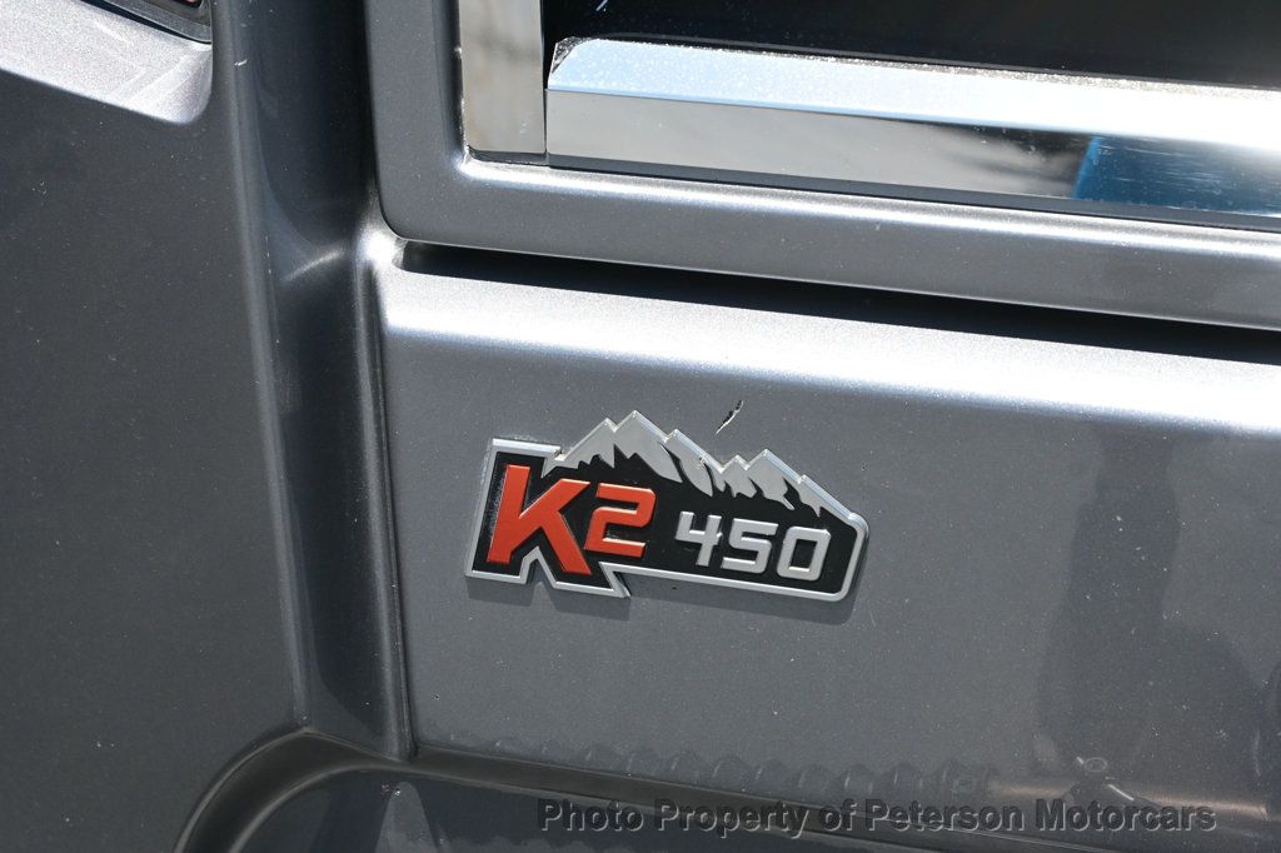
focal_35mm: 75
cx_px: 640
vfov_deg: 18.2
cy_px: 426
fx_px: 2668
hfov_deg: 27.0
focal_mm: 50
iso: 100
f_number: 7.1
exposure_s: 1/200
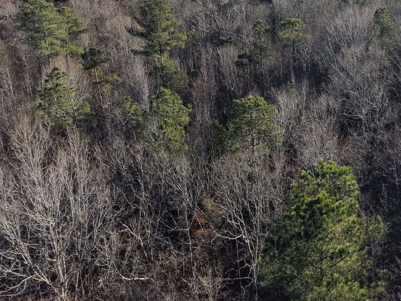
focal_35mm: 44
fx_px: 510
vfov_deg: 32.9
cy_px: 138
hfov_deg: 40.1
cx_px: 352
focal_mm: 8.67
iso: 400
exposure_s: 1/4000
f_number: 1.8
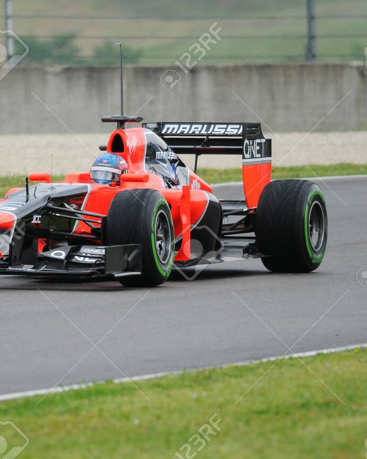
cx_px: 94
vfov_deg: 3.0
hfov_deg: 2.4
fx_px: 8647
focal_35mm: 637
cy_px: 230
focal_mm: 300
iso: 400
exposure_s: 1/1000
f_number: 4.5
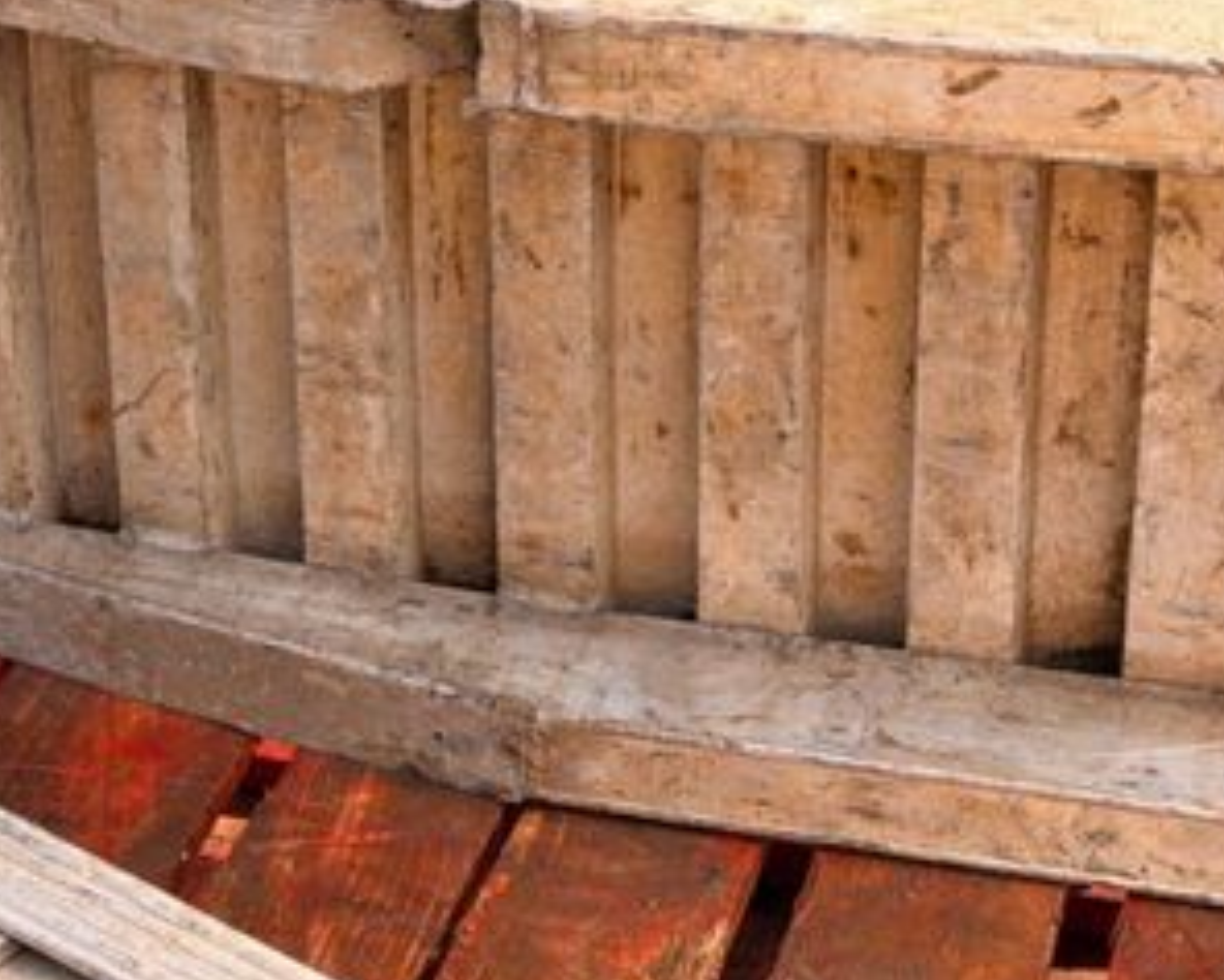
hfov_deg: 20.1
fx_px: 3443
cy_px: 174
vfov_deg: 16.1
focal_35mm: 95
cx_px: 414
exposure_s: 1/545
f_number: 1.78
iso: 64
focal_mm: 6.76
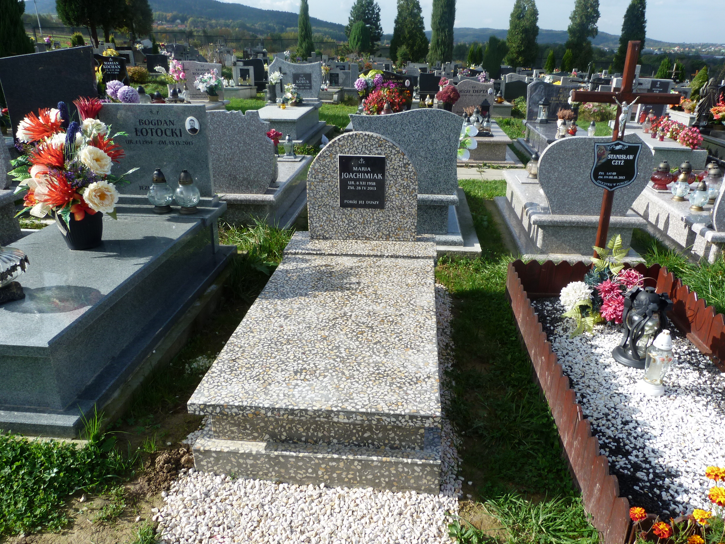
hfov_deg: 67.3
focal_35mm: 26
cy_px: 282
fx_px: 544
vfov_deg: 53.0
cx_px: 376
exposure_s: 1/250
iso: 80
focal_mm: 4.5
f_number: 5
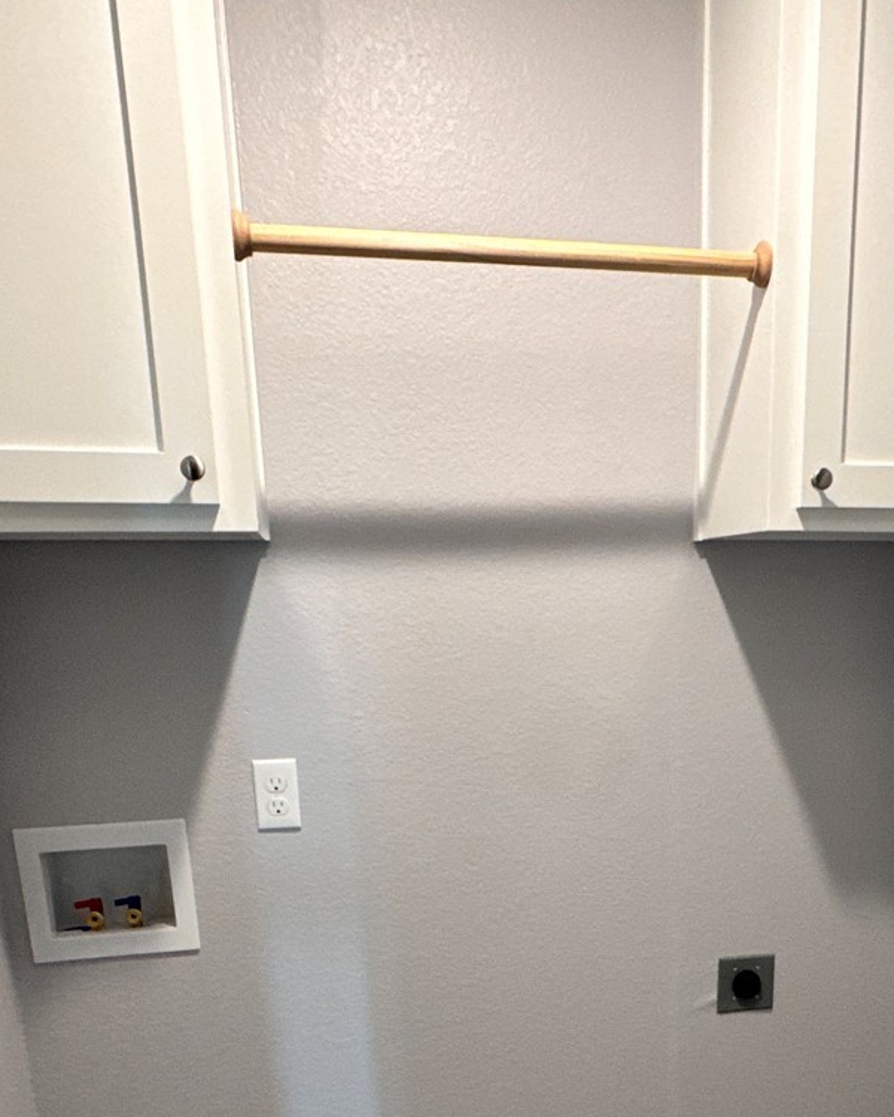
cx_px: 603
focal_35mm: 35
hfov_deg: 41.6
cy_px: 932
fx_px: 1158
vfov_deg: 47.9
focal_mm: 2.22
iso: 200
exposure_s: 1/60
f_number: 2.2
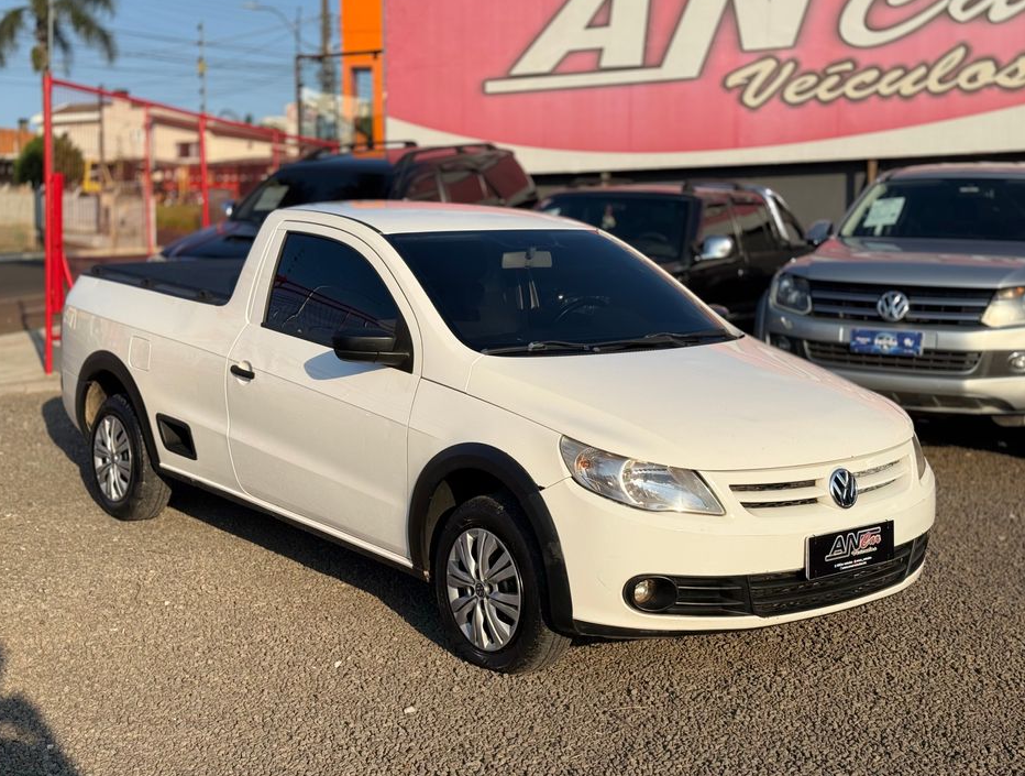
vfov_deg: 29.8
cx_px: 511
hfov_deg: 38.8
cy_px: 384
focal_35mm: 49
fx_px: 1455
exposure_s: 1/5208
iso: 64
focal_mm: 6.76
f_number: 1.78
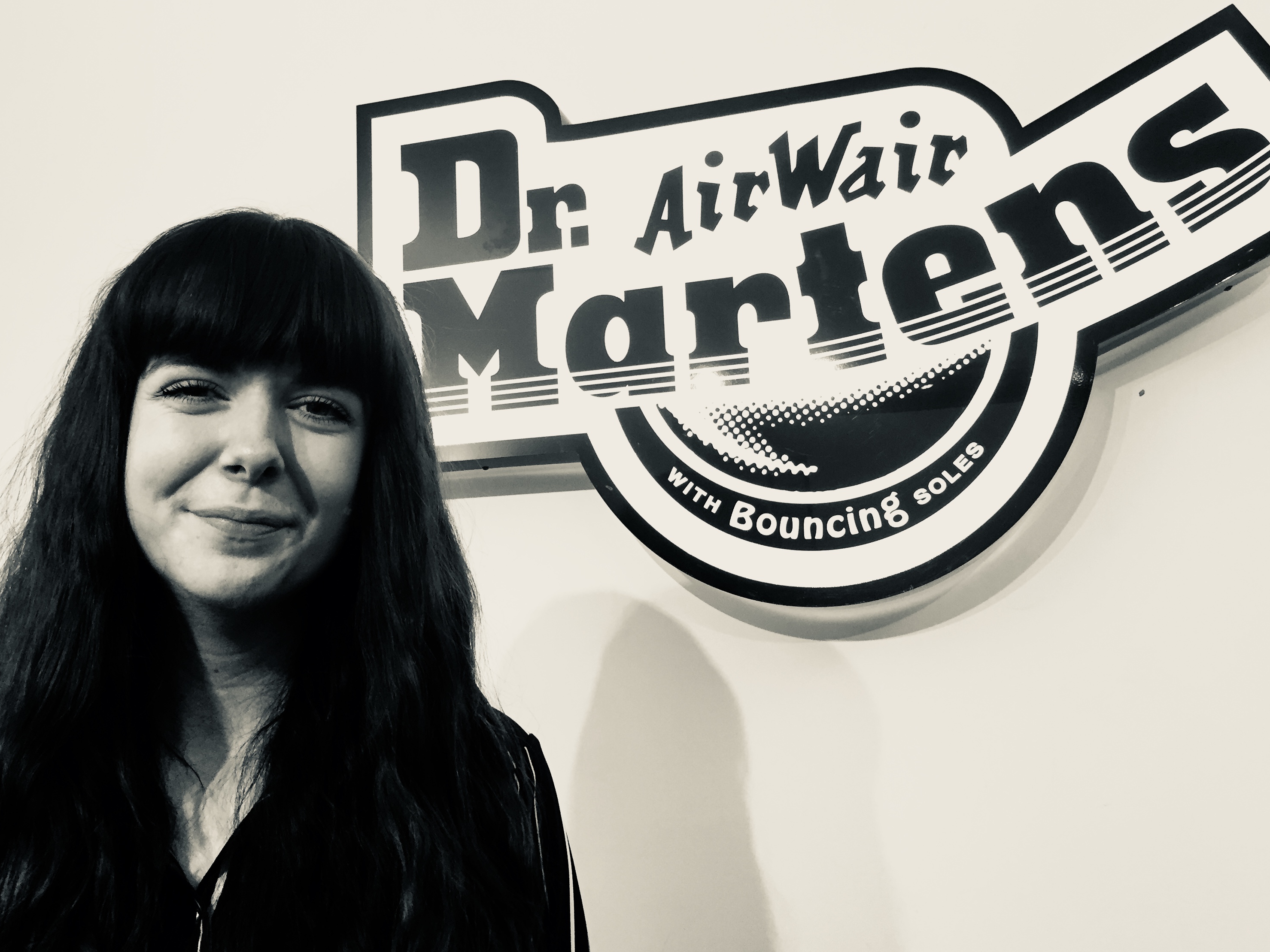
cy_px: 449
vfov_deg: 44.1
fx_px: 1174
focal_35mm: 32
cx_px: 599
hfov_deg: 56.8
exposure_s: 1/33
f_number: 2.2
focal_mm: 4.15
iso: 80
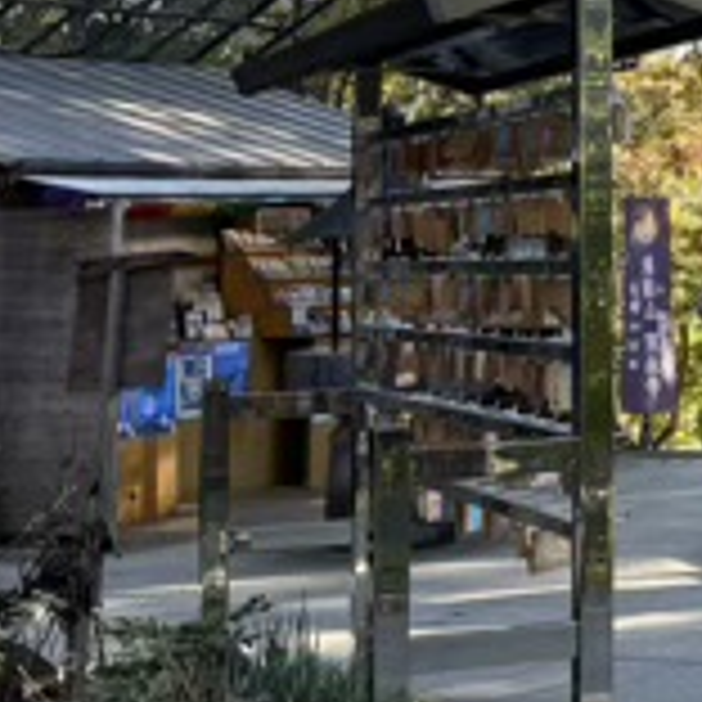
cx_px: 1058
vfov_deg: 16.6
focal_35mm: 103
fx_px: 2363
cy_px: 11
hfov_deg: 15.6
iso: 40
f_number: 1.6
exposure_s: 1/253
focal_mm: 5.96
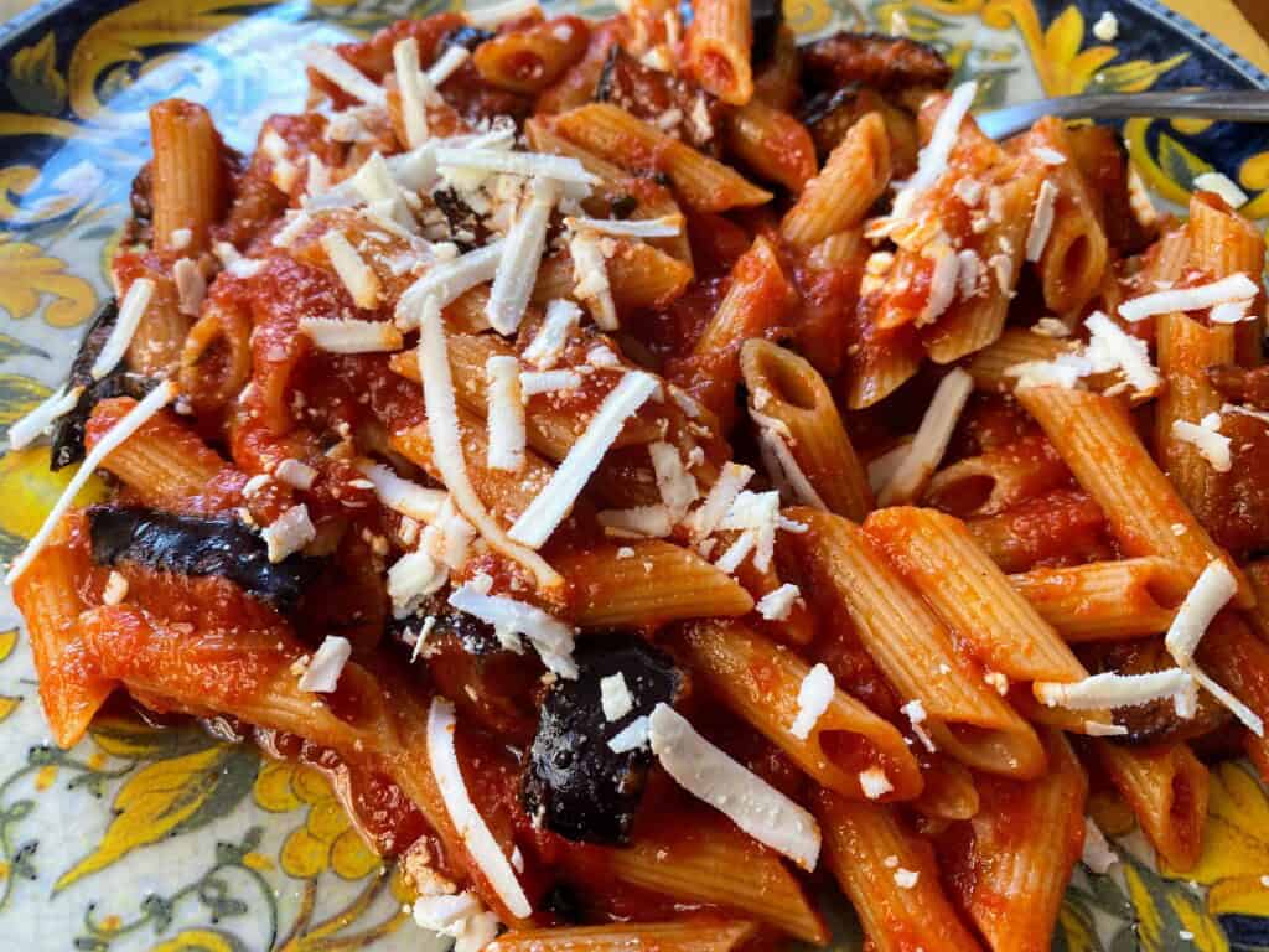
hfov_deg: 67.3
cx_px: 634
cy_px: 476
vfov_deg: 53.1
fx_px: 953
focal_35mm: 26
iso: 50
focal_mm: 4.2
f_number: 1.8
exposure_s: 1/100
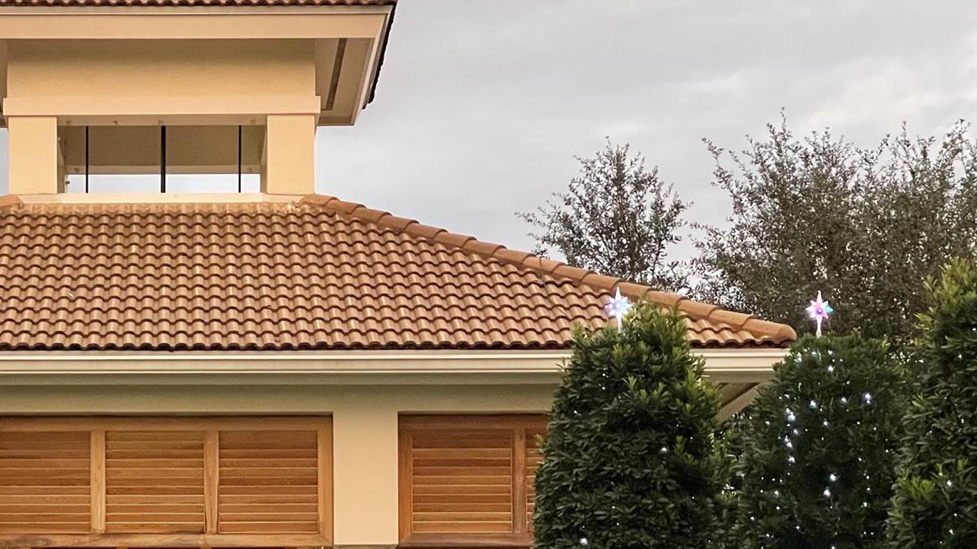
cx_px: 119
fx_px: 3186
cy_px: 545
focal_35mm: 123
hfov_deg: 17.2
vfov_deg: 9.8
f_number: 2.2
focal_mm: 7.5
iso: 640
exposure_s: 1/60
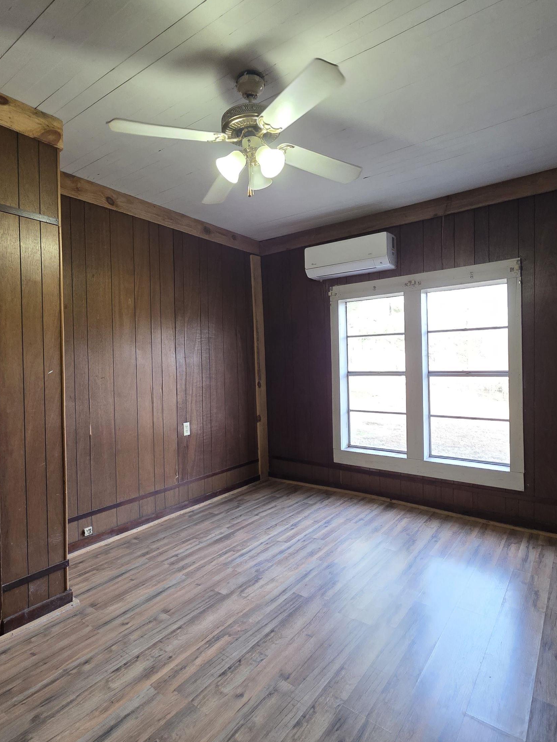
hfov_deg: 71.6
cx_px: 276
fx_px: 386
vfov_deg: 87.8
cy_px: 367
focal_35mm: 18
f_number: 1.9
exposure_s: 1/60
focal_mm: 2.2
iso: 320
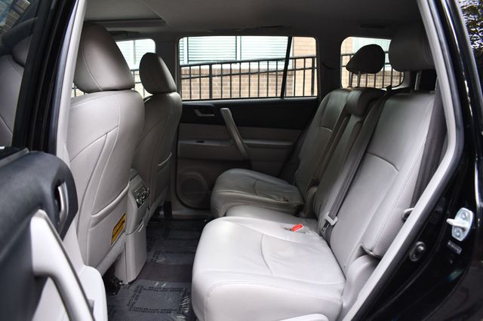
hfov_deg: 67.4
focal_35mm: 27
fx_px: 362
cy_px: 160
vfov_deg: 47.9
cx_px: 242
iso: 640
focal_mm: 18
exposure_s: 1/250
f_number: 3.5
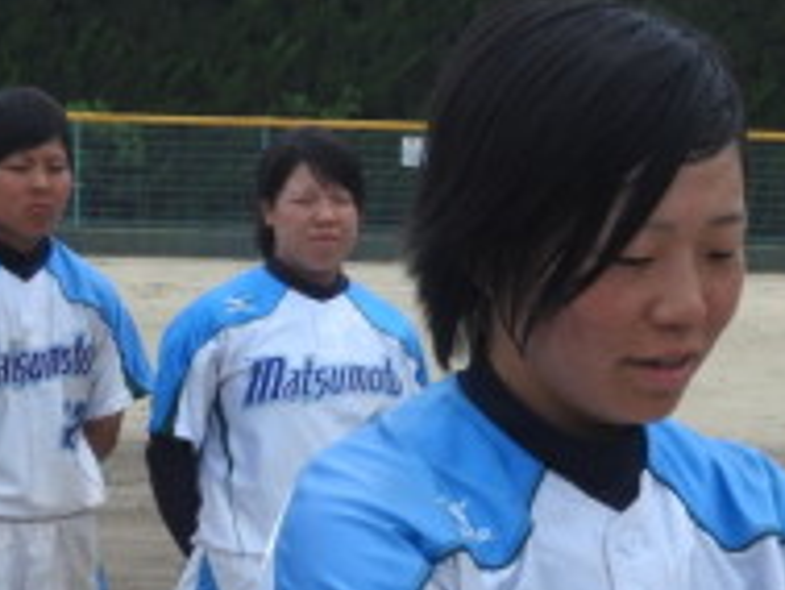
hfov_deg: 6.6
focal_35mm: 301
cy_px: 852
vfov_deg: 4.9
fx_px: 6830
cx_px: 714
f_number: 4.8
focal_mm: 17
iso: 100
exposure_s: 1/500
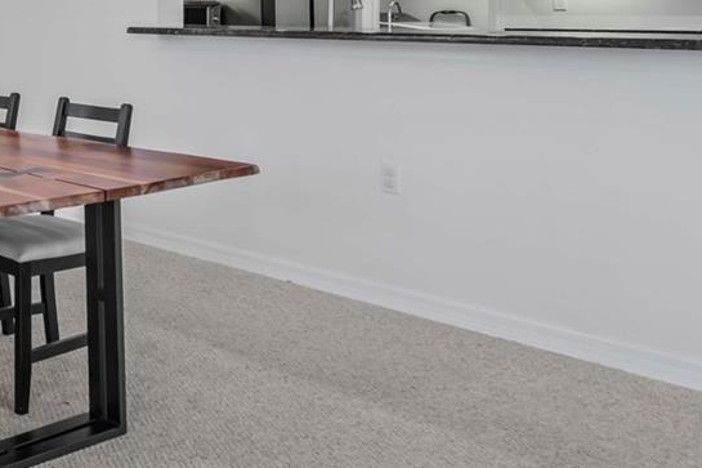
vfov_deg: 27.0
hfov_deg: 35.5
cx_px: -81
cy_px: -4
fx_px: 916
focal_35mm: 47
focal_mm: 16
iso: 125
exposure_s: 1/1.67
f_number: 8
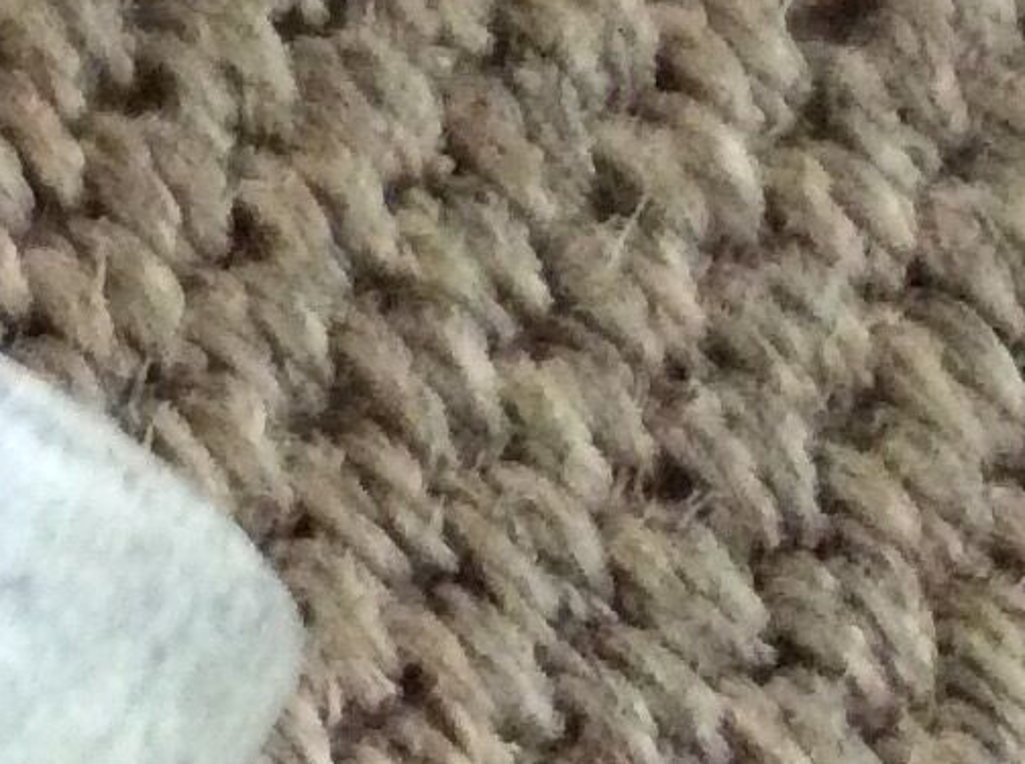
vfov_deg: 8.9
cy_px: 579
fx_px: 4875
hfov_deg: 10.3
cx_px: -1486
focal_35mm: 165
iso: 320
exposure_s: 1/20
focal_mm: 3.3
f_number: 2.4
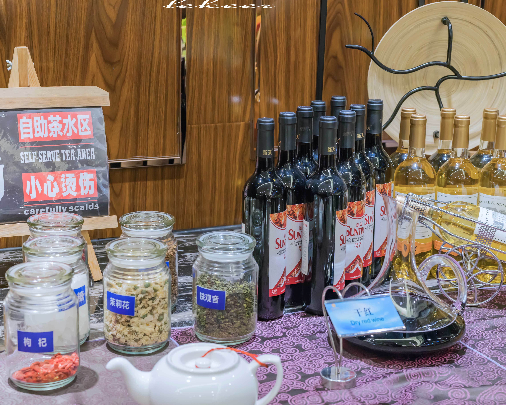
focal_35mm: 63
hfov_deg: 30.0
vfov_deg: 24.2
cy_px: 194
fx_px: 943
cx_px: 226
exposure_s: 1/50
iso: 1250
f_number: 4.5
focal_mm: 50
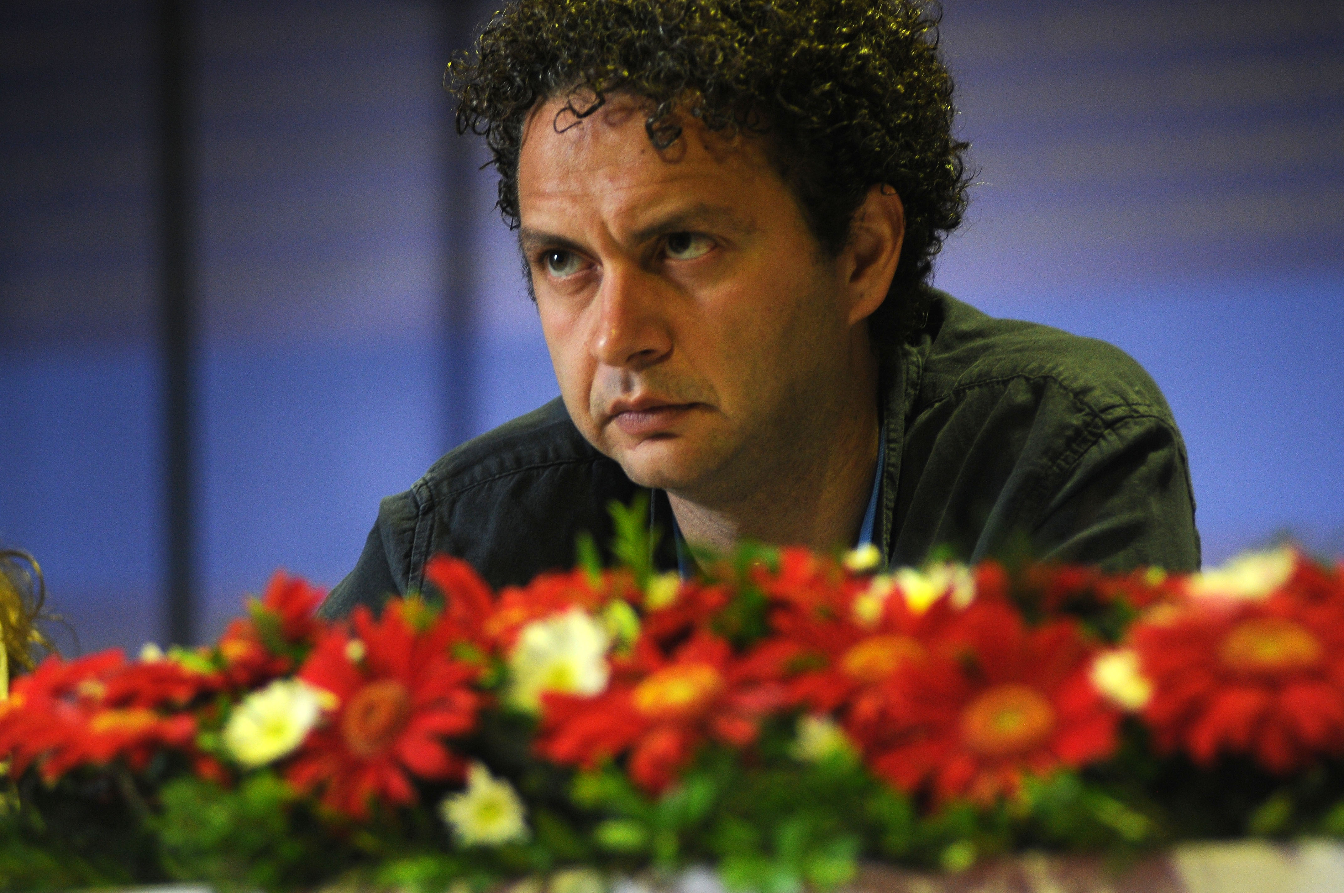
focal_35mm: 218
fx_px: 8110
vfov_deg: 6.3
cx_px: 672
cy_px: 446
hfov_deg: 9.5
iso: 500
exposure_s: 1/60
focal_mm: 145
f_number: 2.8
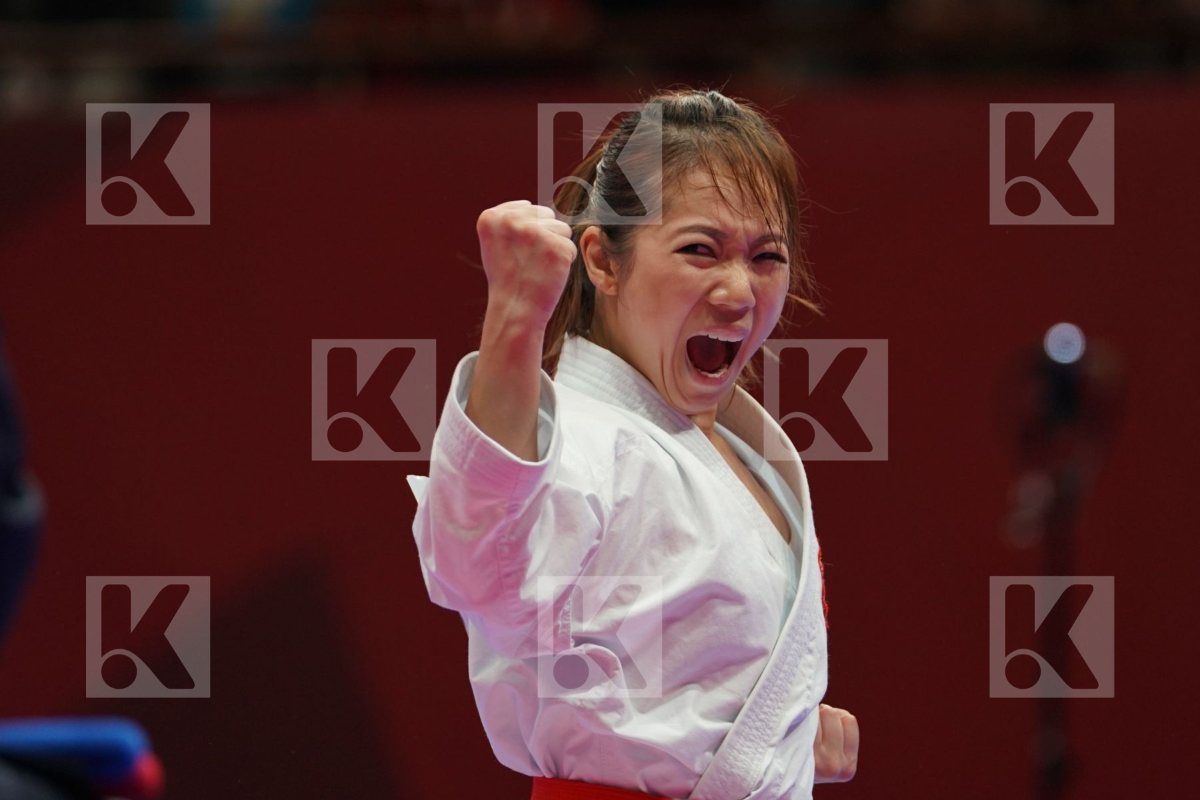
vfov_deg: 4.0
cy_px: 400
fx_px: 11532
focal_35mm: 346
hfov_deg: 6.0
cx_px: 600
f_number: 4
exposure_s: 1/500
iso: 1250
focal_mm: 231
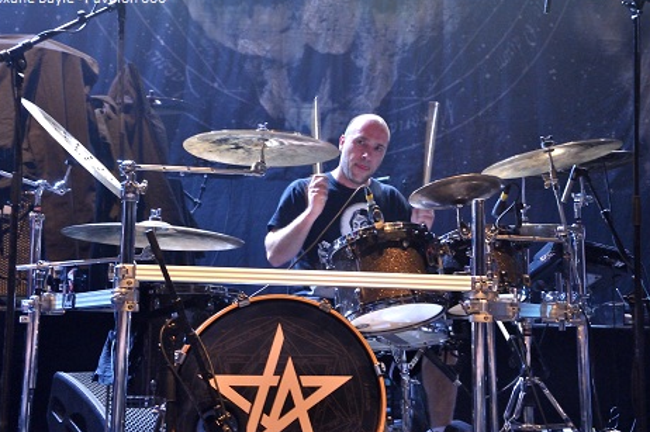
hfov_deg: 28.3
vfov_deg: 19.0
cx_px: 324
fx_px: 1290
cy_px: 213
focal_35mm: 72
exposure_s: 1/50
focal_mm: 45
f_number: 4.8
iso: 2500
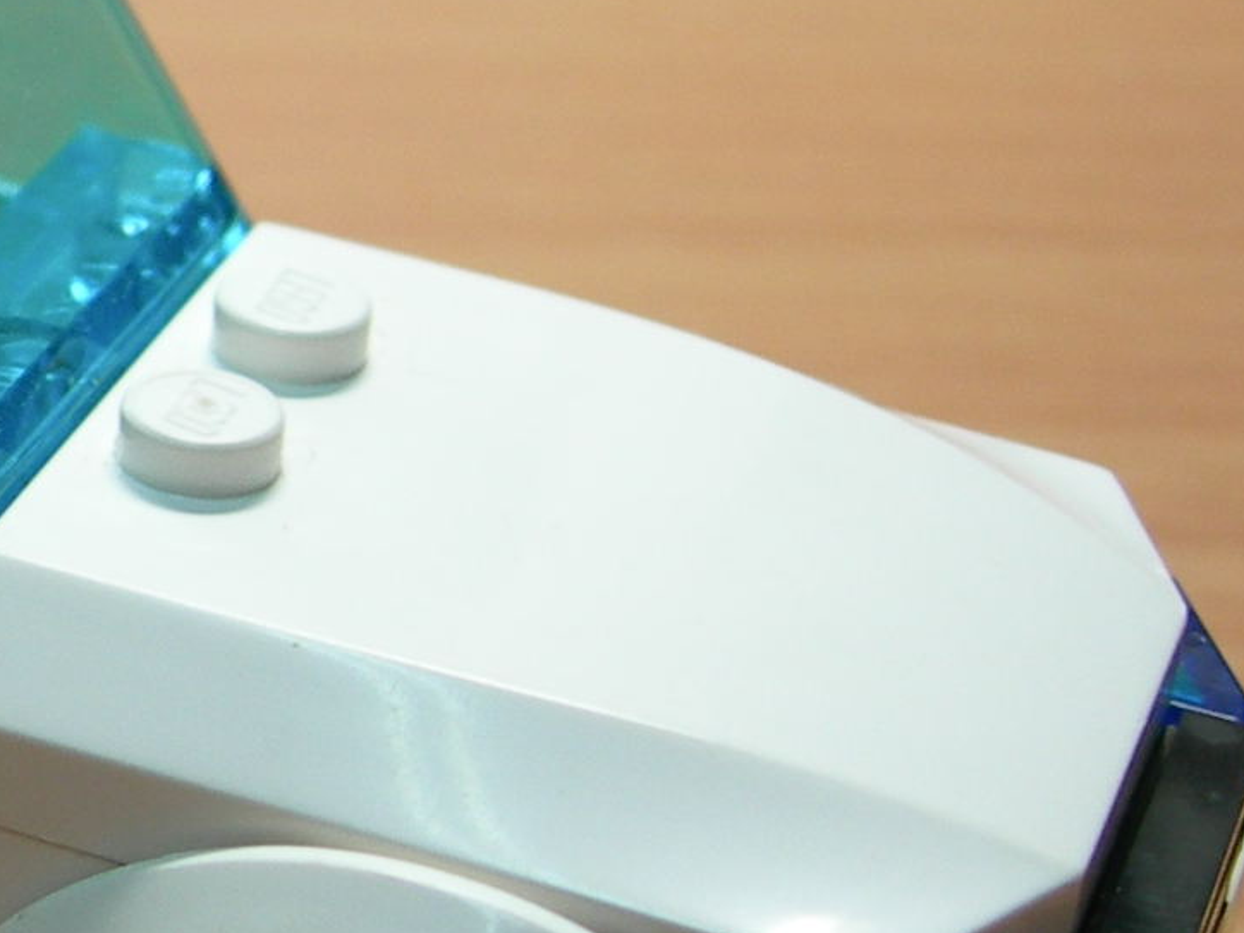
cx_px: -668
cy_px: 412
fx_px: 4887
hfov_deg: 13.6
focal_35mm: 136
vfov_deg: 10.9
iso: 50
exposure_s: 1/30
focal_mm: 7.8
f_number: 2.8
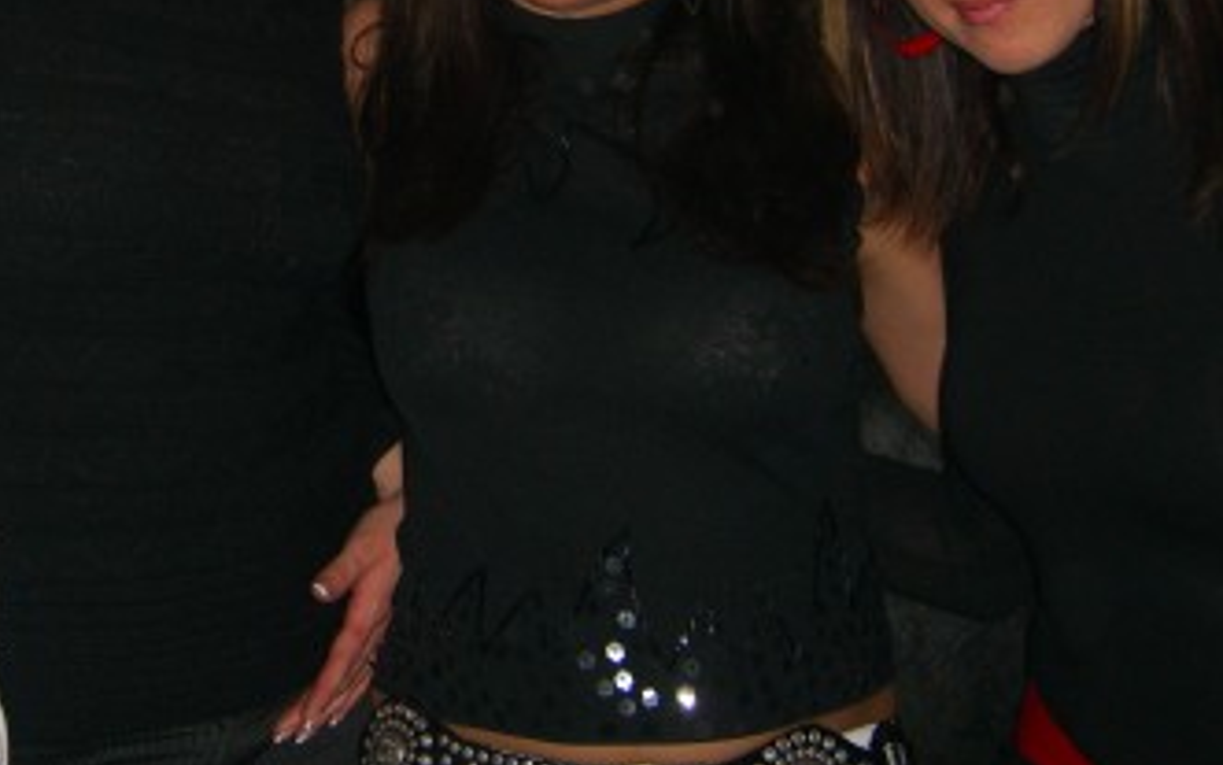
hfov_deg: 27.7
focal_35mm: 73
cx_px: 266
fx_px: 2434
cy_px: -41
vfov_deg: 17.4
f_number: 2.8
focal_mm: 7.9
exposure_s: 1/60
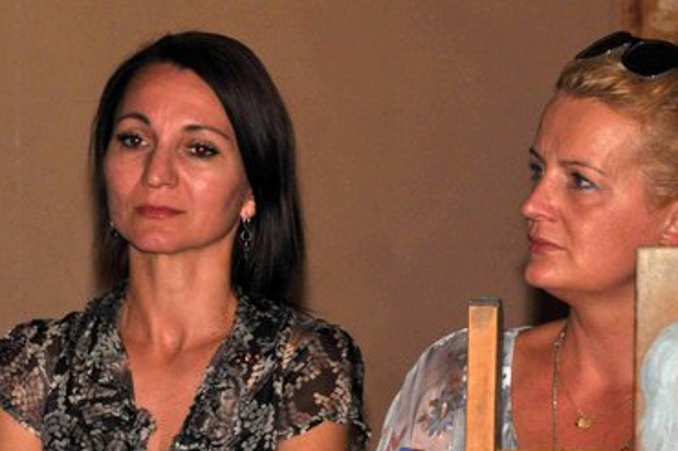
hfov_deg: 5.0
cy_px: 324
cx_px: 115
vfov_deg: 3.4
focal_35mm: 409
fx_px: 7694
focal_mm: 155
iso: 800
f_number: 10
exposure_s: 1/60
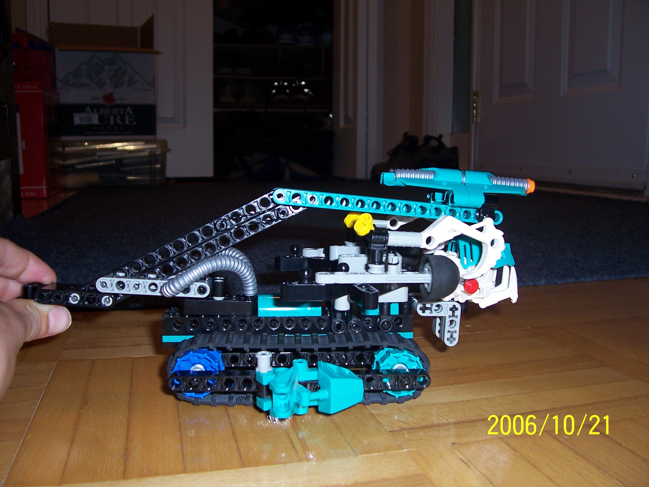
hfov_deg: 54.0
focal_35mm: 34
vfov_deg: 41.8
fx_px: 637
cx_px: 324
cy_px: 244
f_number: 2.7
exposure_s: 1/60
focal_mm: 5.6
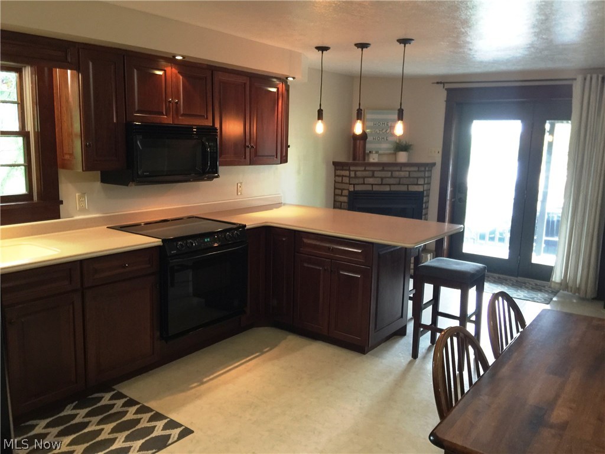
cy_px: 227
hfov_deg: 61.7
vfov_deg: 48.2
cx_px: 302
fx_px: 507
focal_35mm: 29
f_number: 2.2
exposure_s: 1/15
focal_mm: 4.15
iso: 100
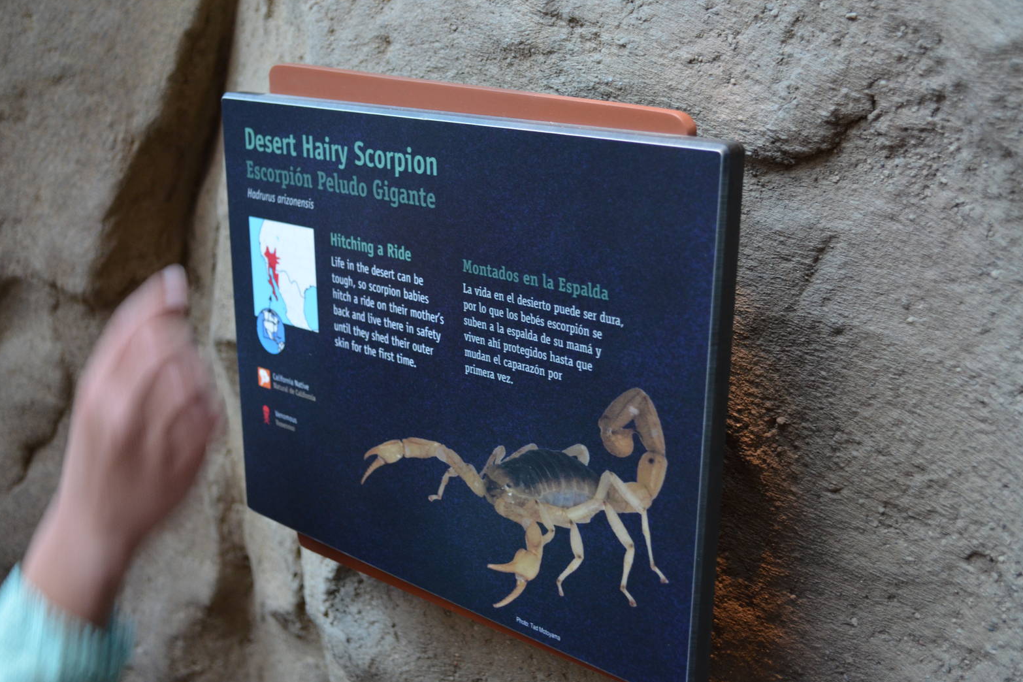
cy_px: 342
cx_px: 518
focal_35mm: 52
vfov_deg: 26.0
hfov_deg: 38.2
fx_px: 1478
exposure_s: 1/30
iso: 800
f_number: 5
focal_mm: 34
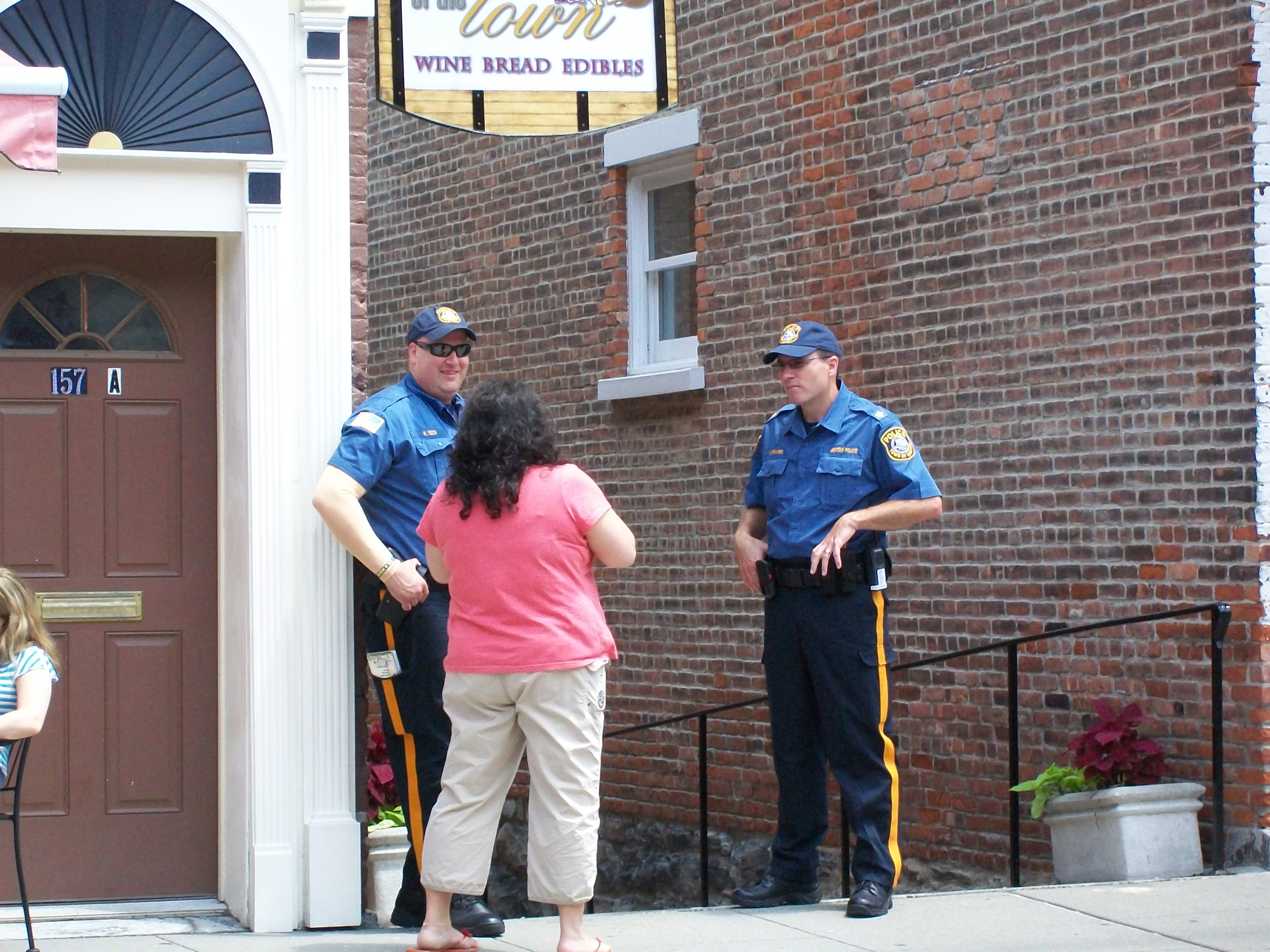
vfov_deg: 13.7
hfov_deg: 18.2
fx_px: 3962
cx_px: 635
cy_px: 476
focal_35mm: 108
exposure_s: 1/200
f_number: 4.8
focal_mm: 18
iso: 160
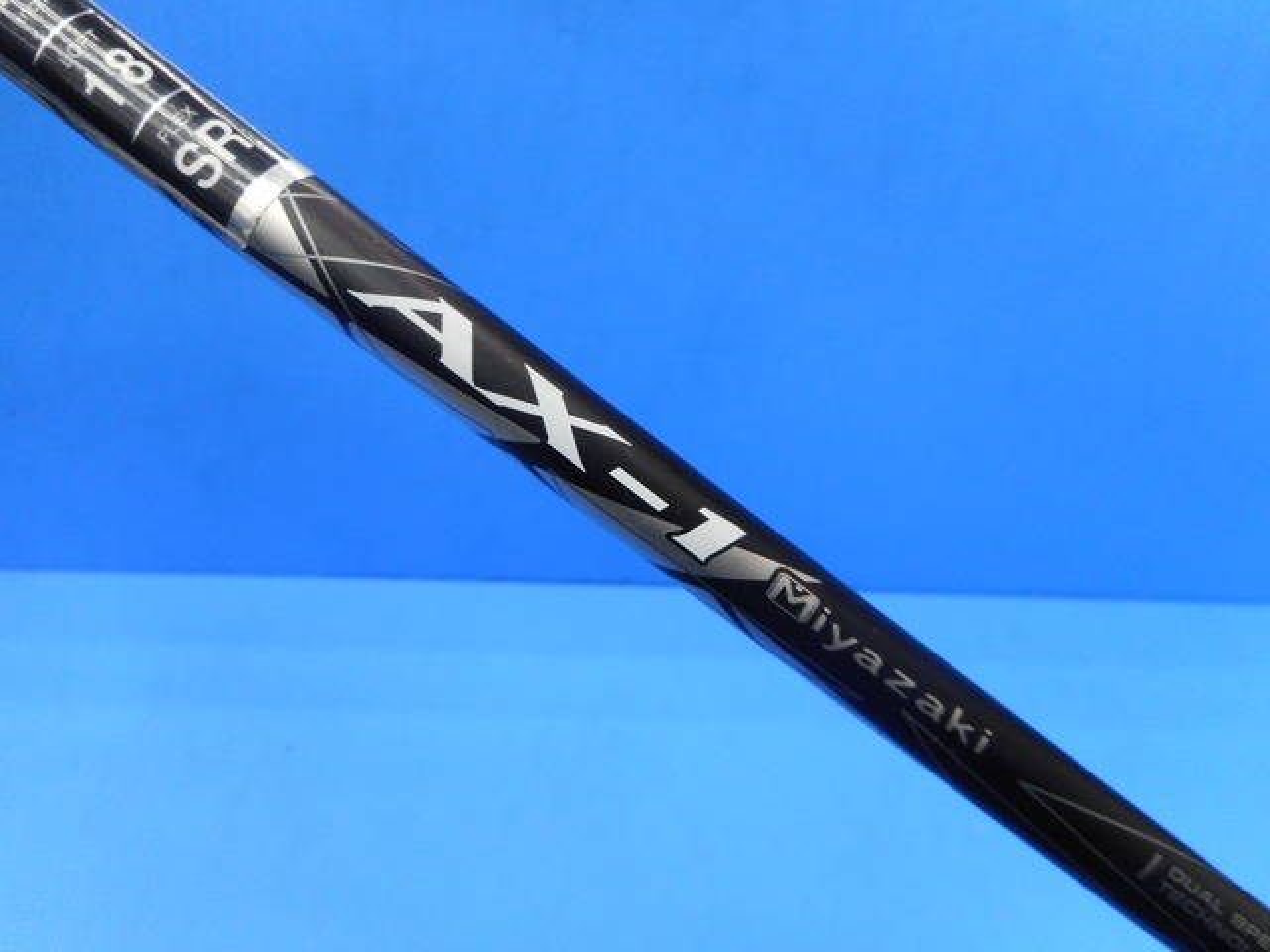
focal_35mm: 25
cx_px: 635
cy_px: 476
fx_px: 917
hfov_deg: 69.4
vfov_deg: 54.9
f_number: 3.7
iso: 140
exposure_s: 1/30
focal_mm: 4.5
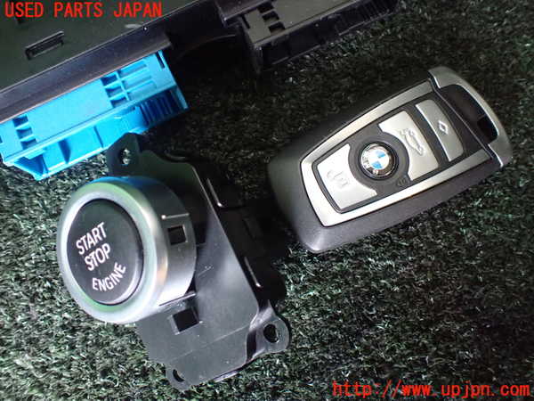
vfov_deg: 46.8
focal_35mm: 30
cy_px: 200
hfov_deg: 60.0
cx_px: 267
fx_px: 463
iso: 1250
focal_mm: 5.4
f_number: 2.3
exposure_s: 1/30
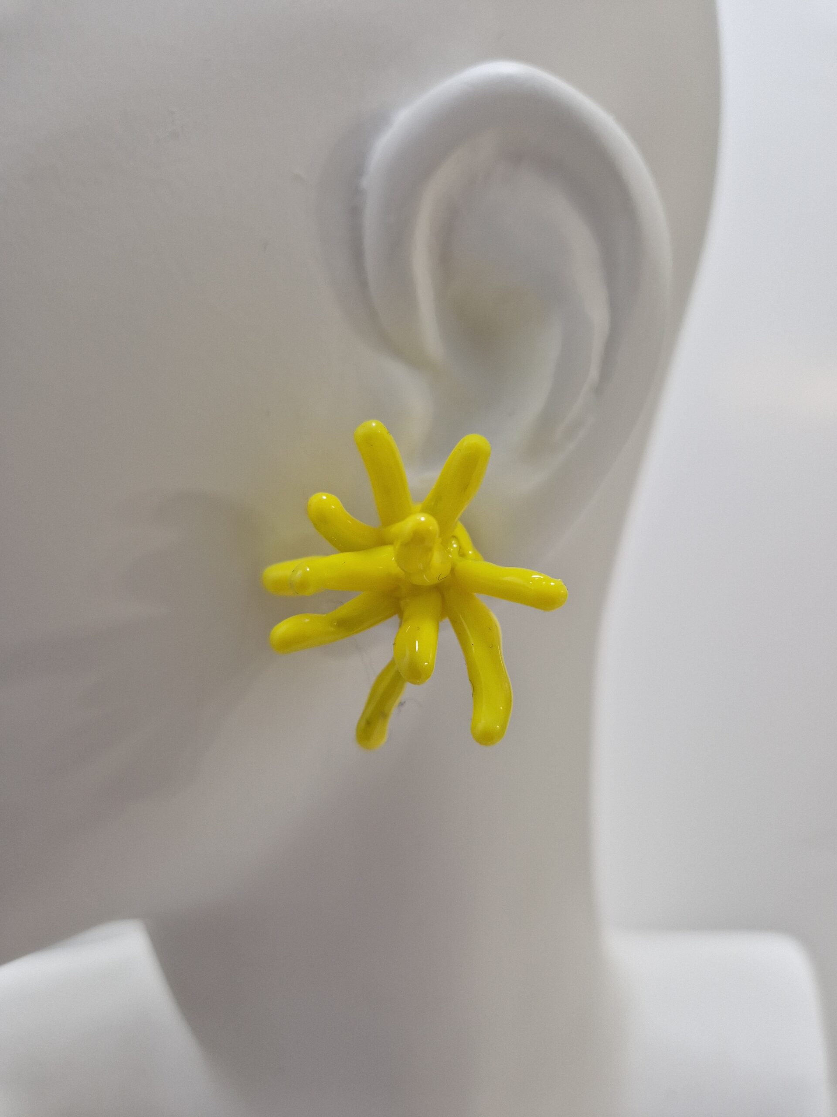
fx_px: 742
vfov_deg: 73.9
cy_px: 558
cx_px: 418
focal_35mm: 23
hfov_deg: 58.9
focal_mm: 5.4
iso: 50
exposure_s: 1/183
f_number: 1.8
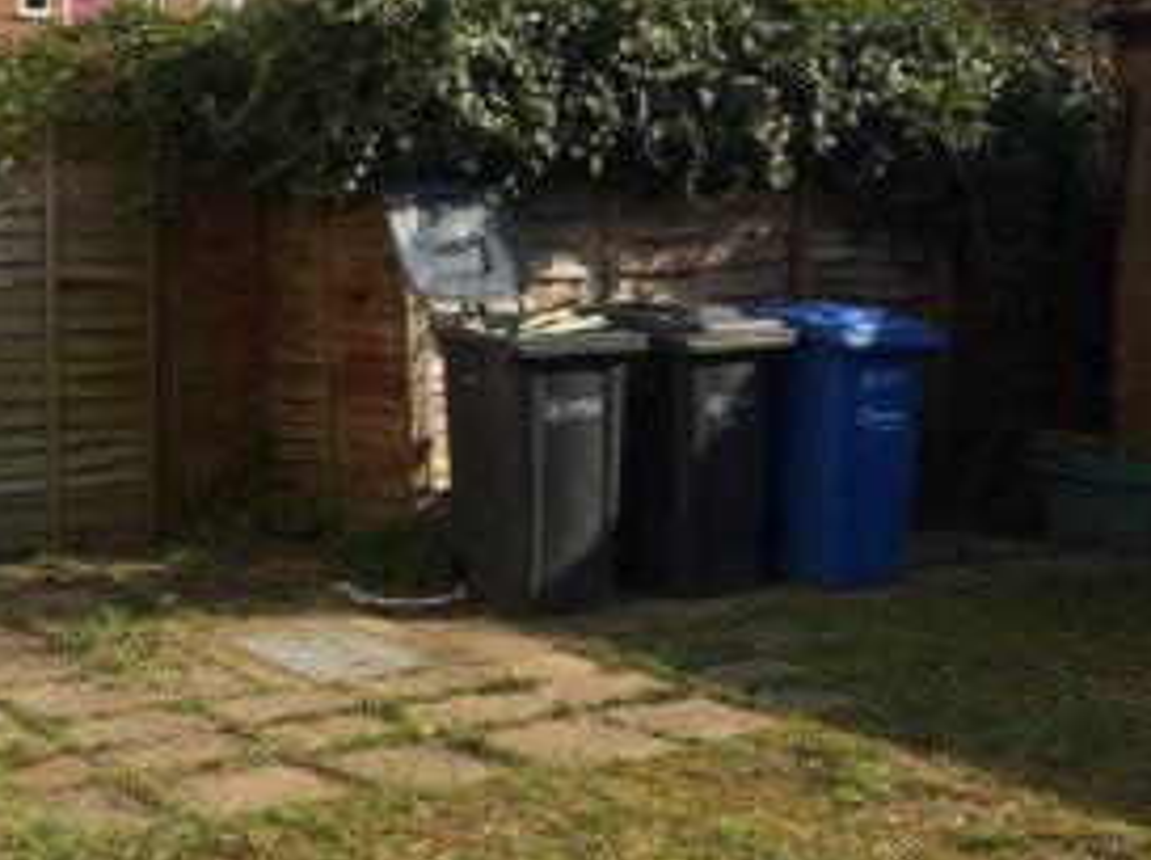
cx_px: 466
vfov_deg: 23.6
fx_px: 2059
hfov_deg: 31.2
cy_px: 339
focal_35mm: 62
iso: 32
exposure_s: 1/1580
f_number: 2.2
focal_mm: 4.15
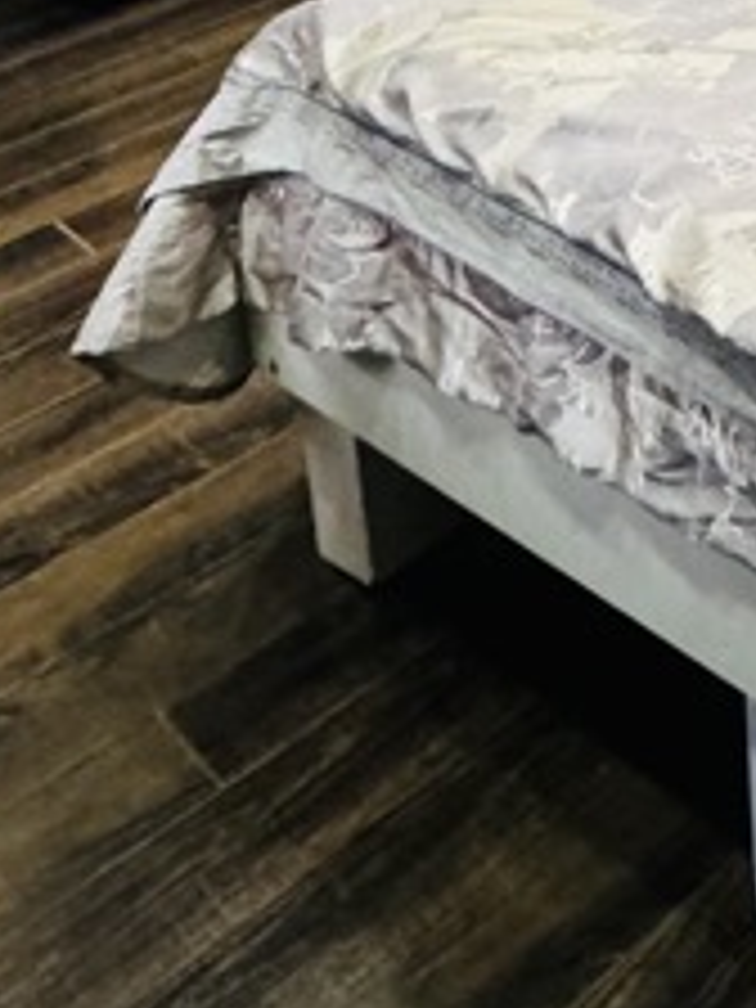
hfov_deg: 18.6
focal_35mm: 64
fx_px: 1864
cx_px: 1305
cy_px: -693
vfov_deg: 22.0
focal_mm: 2.22
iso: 320
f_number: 2.2
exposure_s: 1/100
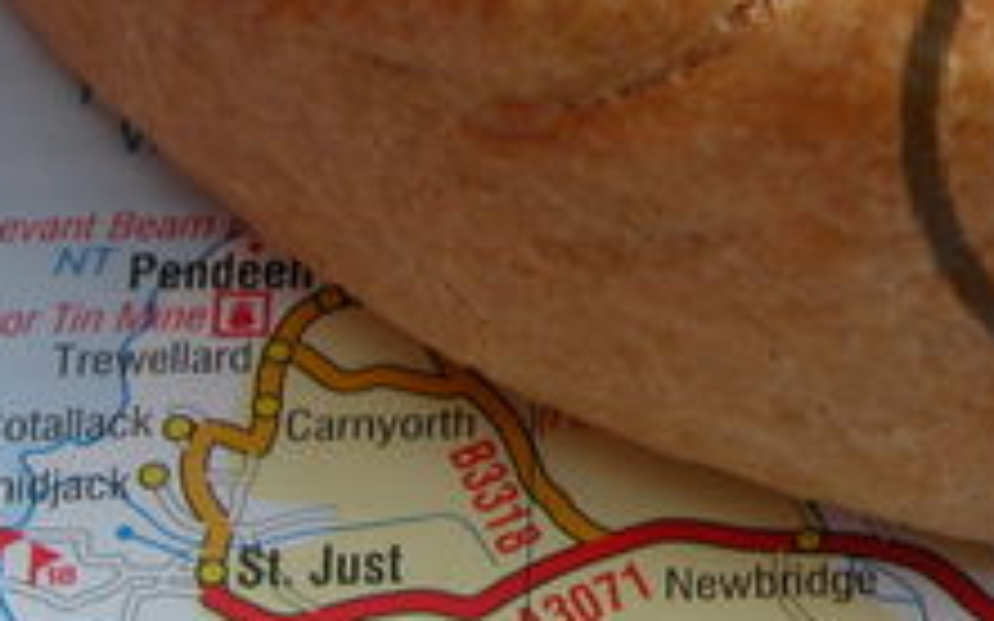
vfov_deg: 6.8
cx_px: 1201
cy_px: 122
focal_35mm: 192
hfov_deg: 10.7
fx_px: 5200
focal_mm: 12.7
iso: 100
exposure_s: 1/163
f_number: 4.8
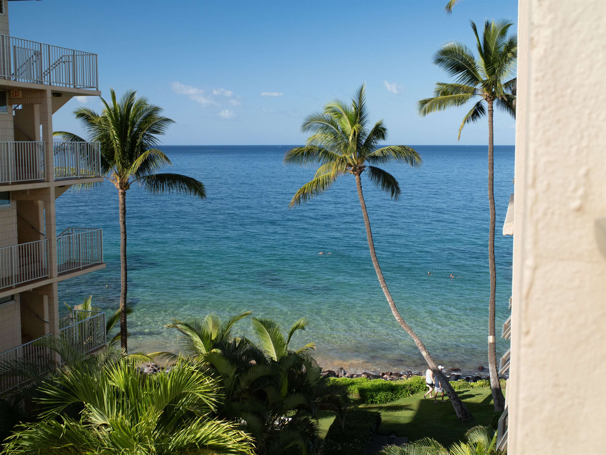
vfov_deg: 36.0
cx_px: 303
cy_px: 228
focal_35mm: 40
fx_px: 701
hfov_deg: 46.8
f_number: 8
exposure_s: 1/320
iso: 400
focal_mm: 20
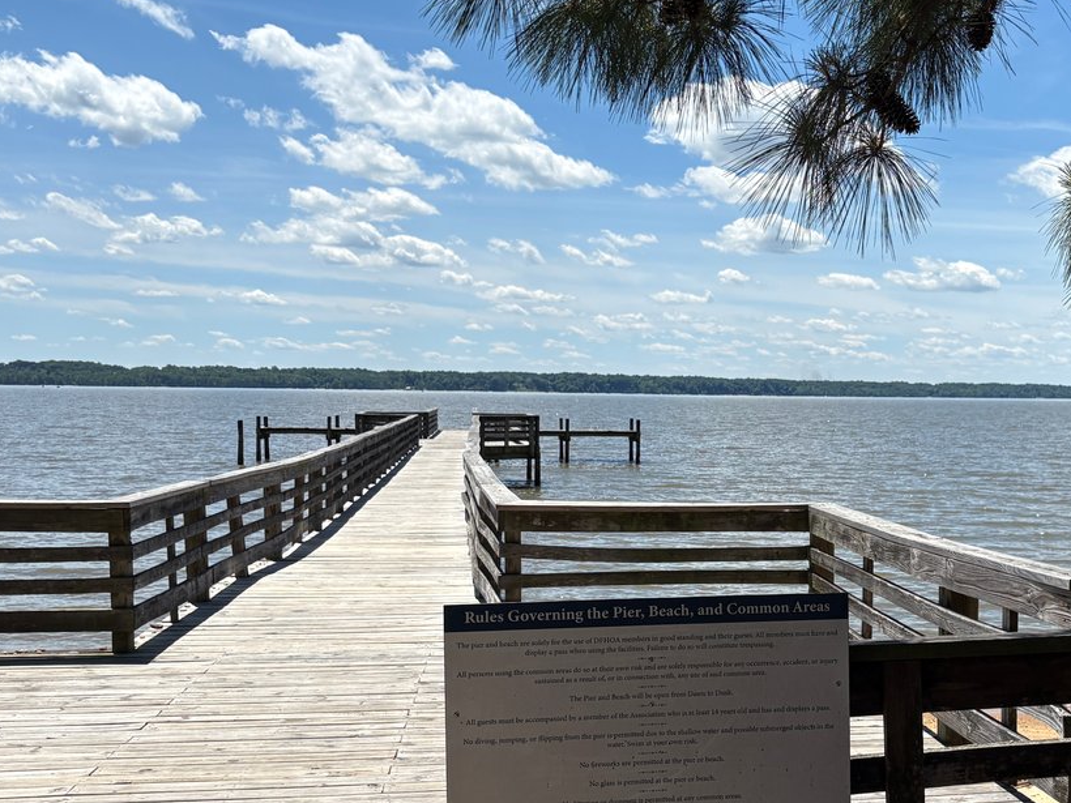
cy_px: 479
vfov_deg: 30.2
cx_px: 752
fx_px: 1485
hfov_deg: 39.0
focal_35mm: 48
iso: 50
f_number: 1.6
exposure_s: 1/4950
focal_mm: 5.96
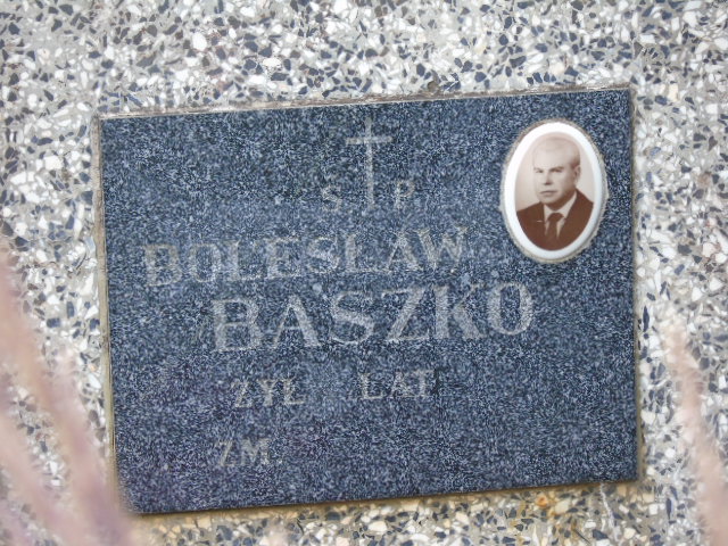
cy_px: 273
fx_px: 3912
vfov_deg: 8.0
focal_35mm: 186
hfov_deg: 10.6
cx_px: 364
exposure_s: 1/125
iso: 400
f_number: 5
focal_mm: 33
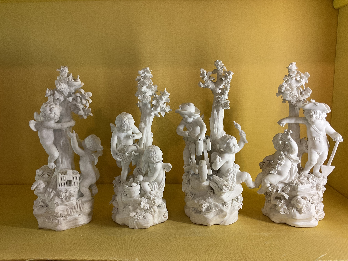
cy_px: 130
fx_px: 292
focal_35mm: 29
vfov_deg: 48.2
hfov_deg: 61.7
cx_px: 174
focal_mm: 3
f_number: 1.8
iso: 64
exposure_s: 1/120
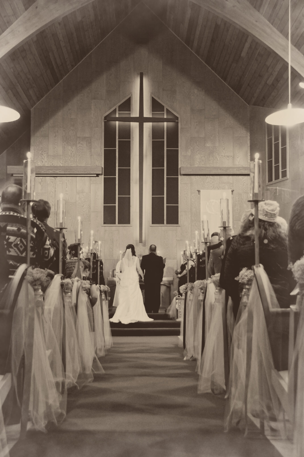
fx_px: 648
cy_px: 228
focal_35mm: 51
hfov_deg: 26.4
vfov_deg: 38.9
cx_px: 152
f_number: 4.2
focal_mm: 34
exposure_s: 1/30
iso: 1600
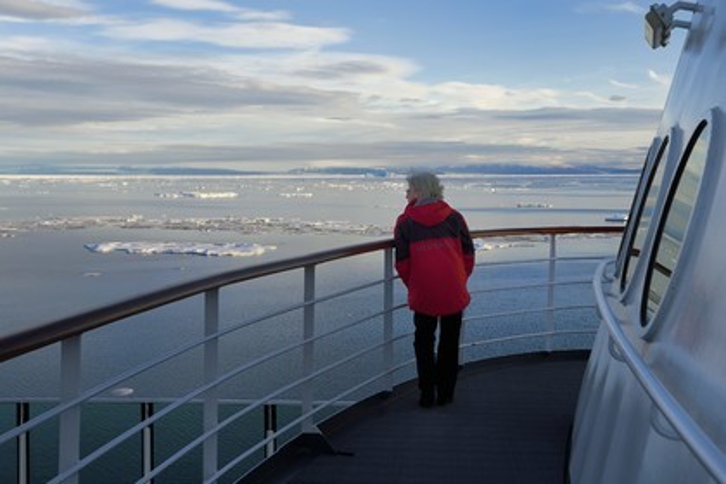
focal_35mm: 48
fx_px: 968
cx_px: 363
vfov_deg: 28.1
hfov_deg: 41.1
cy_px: 242
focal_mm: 48
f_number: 10
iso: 200
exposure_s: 1/250
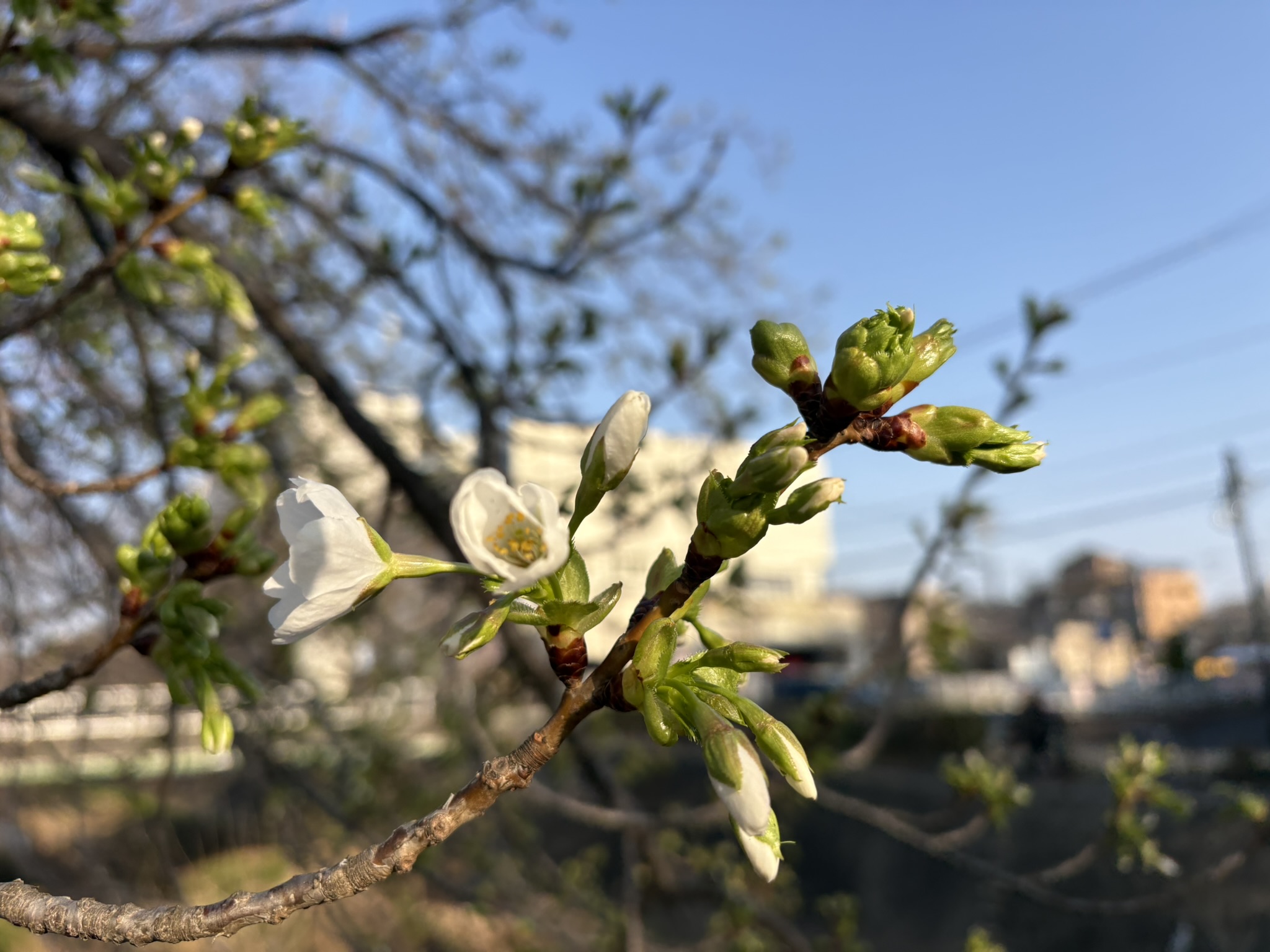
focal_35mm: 26
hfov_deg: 67.3
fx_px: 954
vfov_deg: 53.1
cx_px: 635
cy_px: 476
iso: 50
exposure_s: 1/2141
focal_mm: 5.96
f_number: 1.6
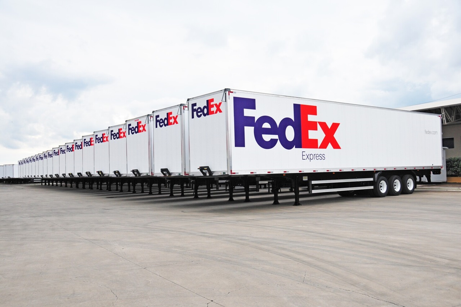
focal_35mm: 36
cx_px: 230
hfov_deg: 53.1
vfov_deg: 36.9
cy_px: 154
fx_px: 461
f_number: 5.6
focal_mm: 24
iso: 400
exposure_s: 1/200
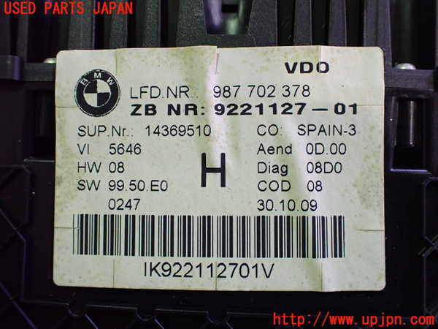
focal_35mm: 30
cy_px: 164
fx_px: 380
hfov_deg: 60.0
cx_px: 219
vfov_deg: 46.8
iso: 800
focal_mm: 5.4
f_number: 2.3
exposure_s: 1/125
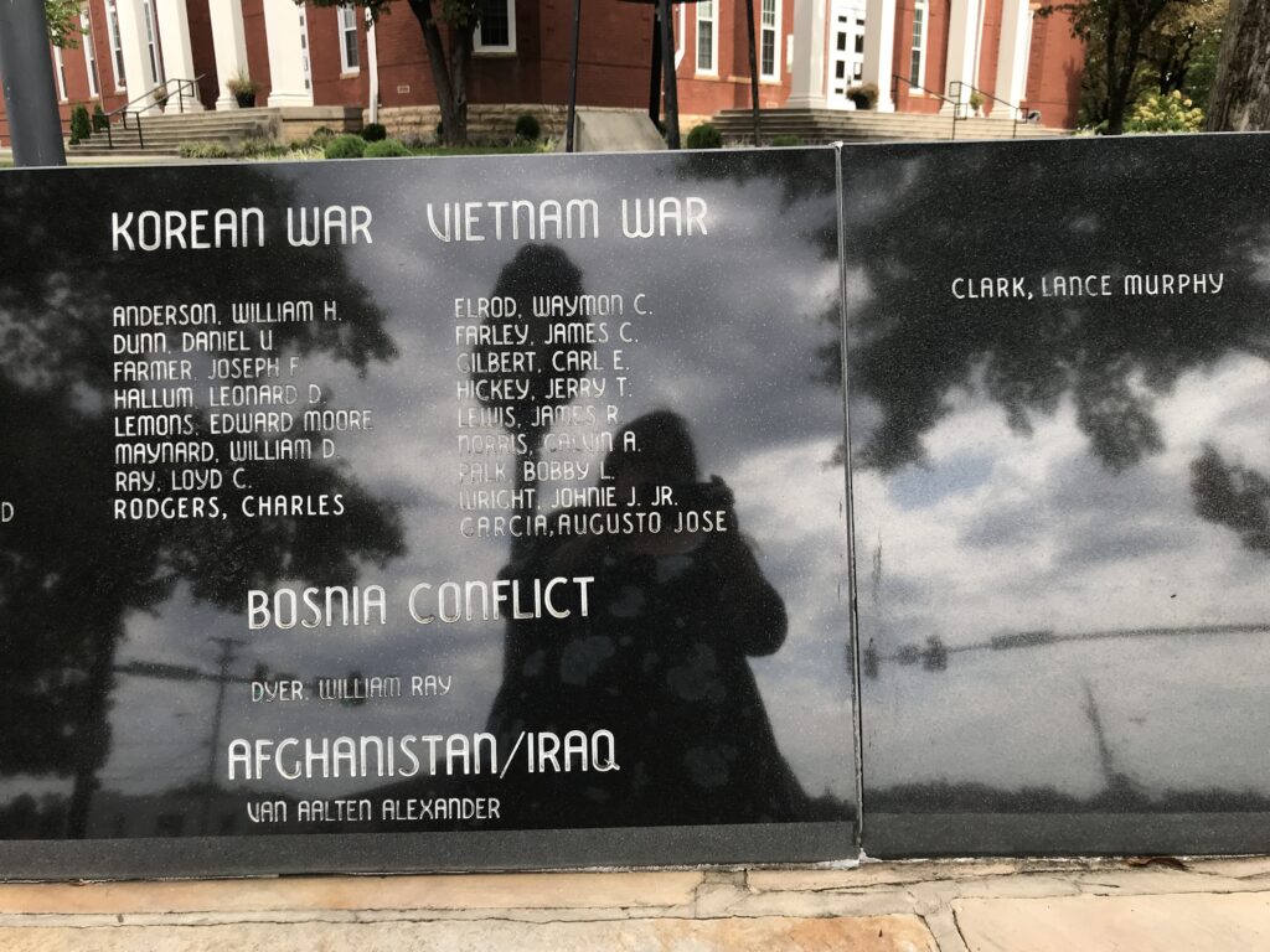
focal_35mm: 28
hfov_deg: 63.4
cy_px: 476
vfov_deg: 49.7
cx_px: 635
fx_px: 1027
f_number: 1.8
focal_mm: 3.99
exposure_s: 1/474
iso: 20
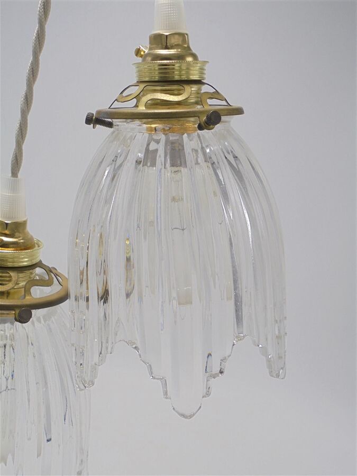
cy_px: 238
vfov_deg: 49.0
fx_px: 523
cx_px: 178
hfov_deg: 37.7
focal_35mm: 38
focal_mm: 6.9
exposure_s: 1/60
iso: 100
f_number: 4.2
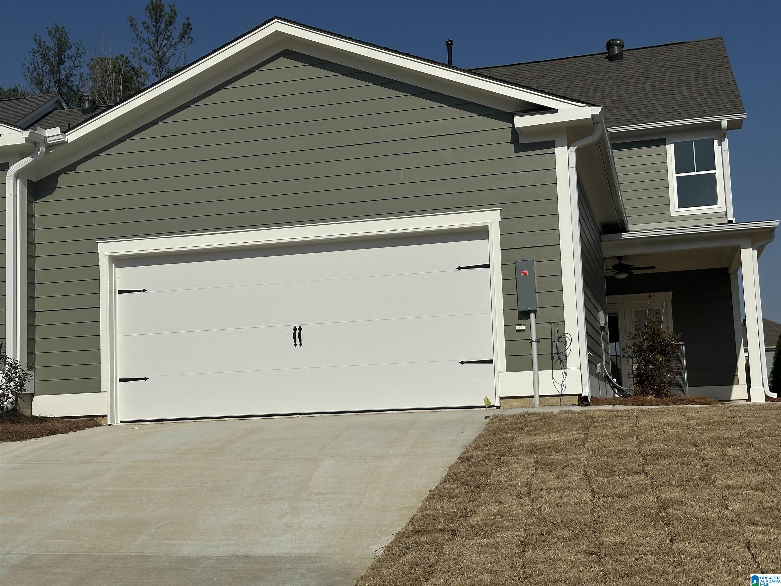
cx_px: 390
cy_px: 293
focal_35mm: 48
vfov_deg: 30.3
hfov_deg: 39.7
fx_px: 1083
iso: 64
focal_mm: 6.86
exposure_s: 1/15873
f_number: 1.78
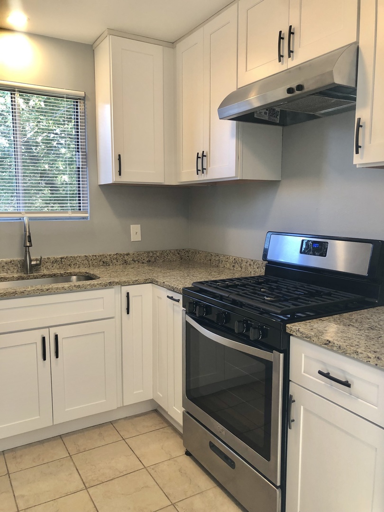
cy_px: 256
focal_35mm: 28
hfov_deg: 49.7
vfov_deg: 63.4
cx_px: 192
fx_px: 414
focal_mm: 3.99
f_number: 1.8
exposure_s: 1/30
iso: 25
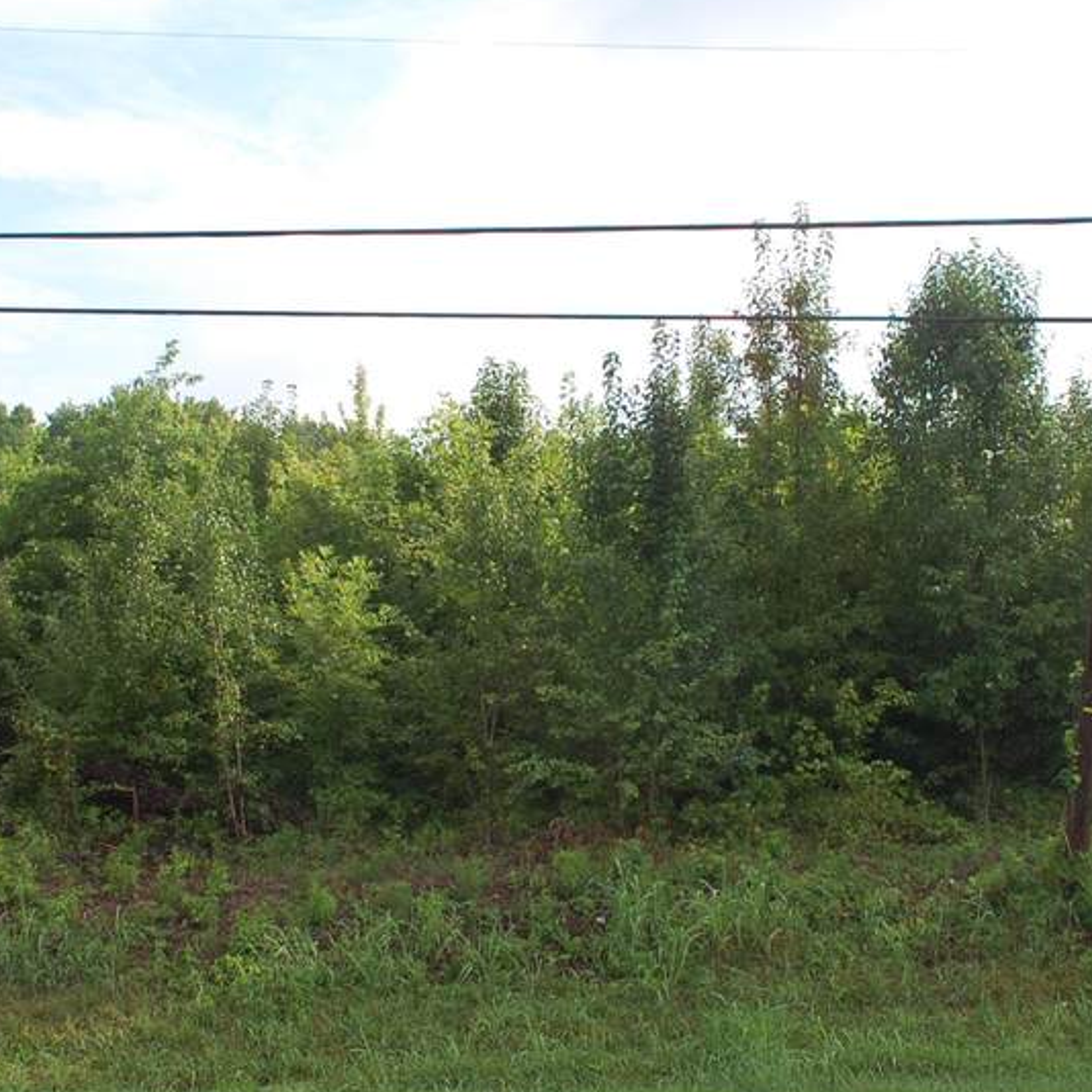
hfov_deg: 31.1
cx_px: 542
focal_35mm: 55
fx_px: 1963
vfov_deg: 31.1
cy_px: 480
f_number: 9
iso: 200
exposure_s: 1/320
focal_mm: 18
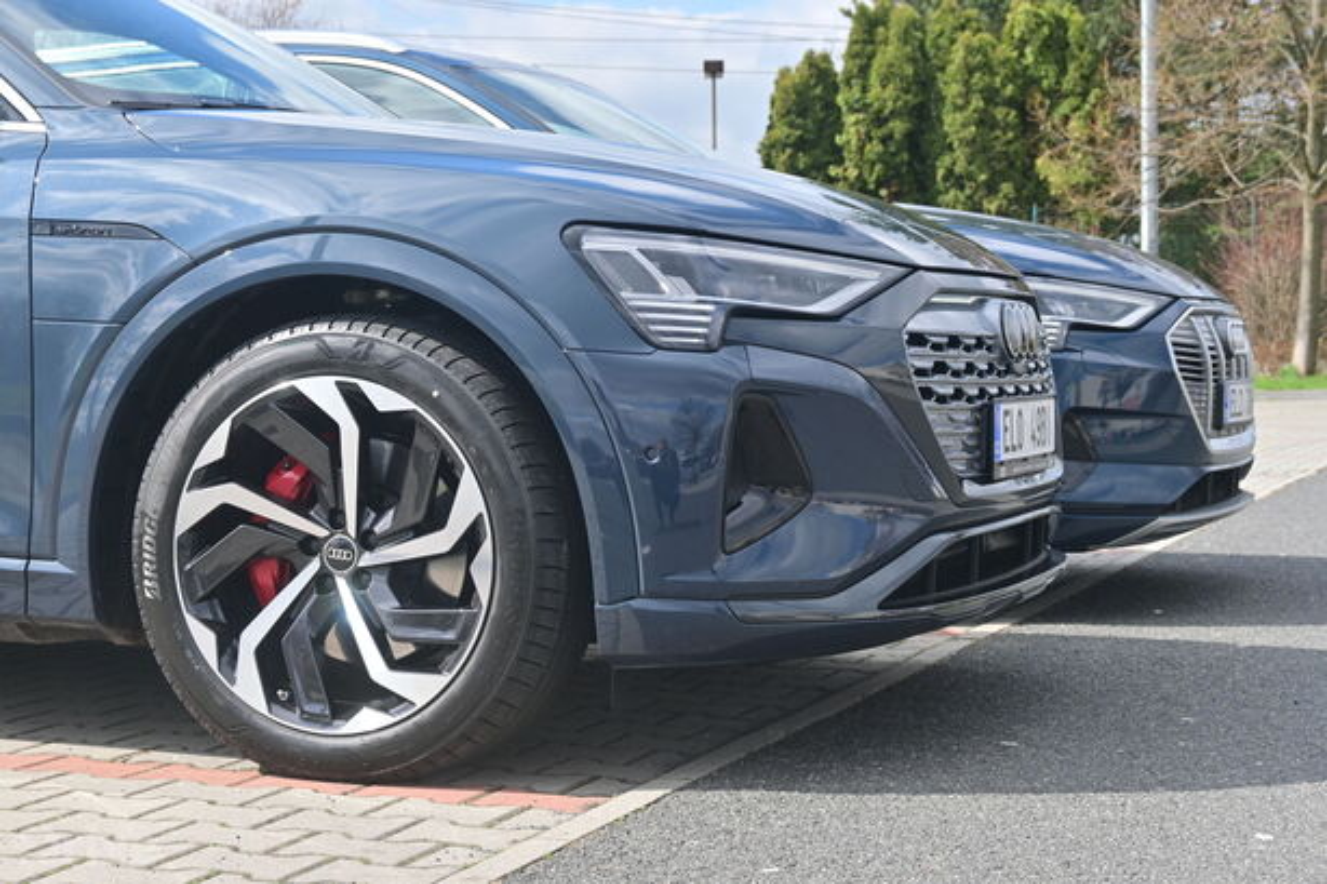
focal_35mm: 64
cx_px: 664
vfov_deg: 21.1
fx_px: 2377
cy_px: 442
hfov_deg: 31.2
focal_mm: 43
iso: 100
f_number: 8
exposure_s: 1/250
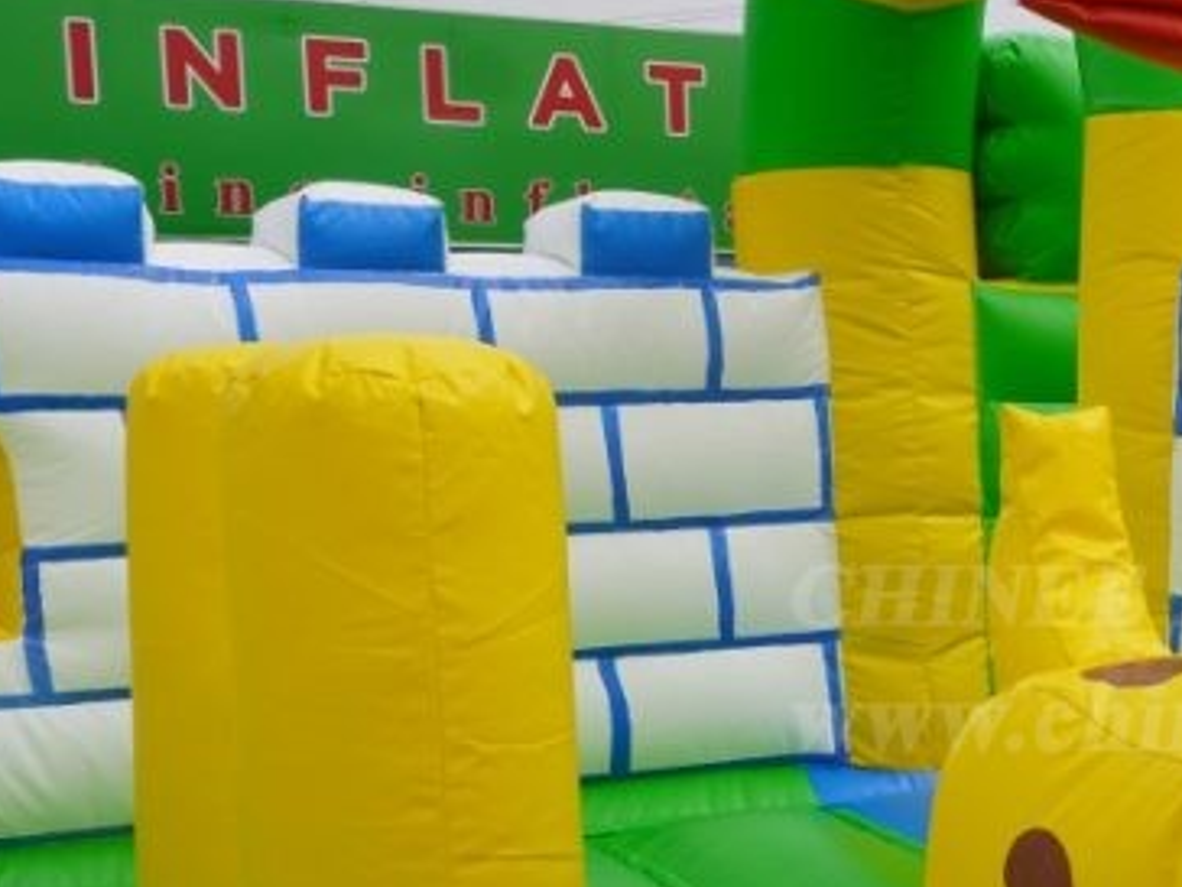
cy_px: 658
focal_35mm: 65
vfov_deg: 22.4
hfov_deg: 26.8
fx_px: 2219
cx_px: 1380
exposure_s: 1/200
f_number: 10
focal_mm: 16
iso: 100
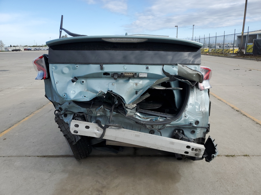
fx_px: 196
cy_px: 98
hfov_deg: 67.3
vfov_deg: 53.1
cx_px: 130
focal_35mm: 26
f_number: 1.5
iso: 50
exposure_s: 1/2000
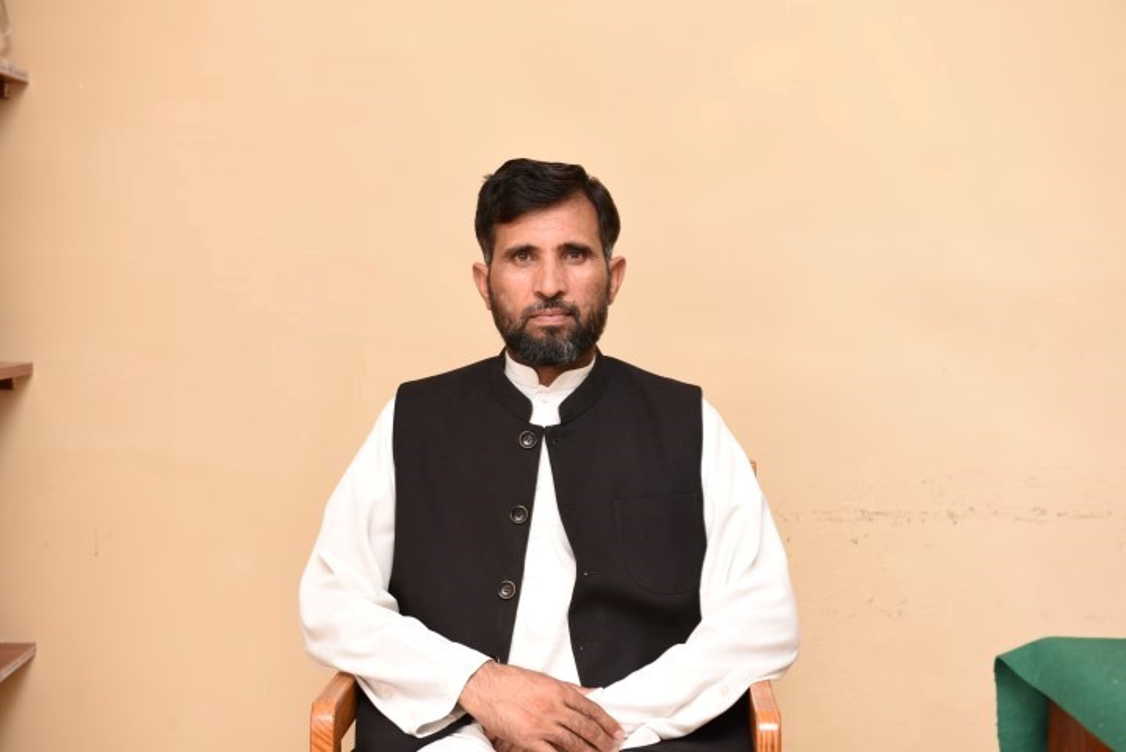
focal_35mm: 56
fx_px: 1752
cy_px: 376
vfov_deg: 24.2
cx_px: 563
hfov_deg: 35.6
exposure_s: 1/100
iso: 800
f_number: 4.5
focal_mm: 56
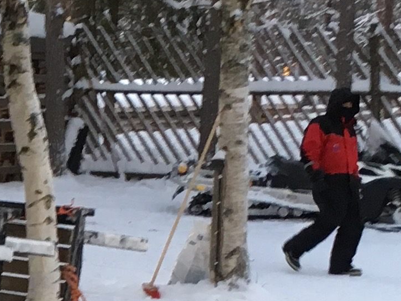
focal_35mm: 161
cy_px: 451
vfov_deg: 9.0
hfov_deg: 11.8
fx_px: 1866
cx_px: -167
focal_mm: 4.15
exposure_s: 1/33
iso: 80
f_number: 2.2
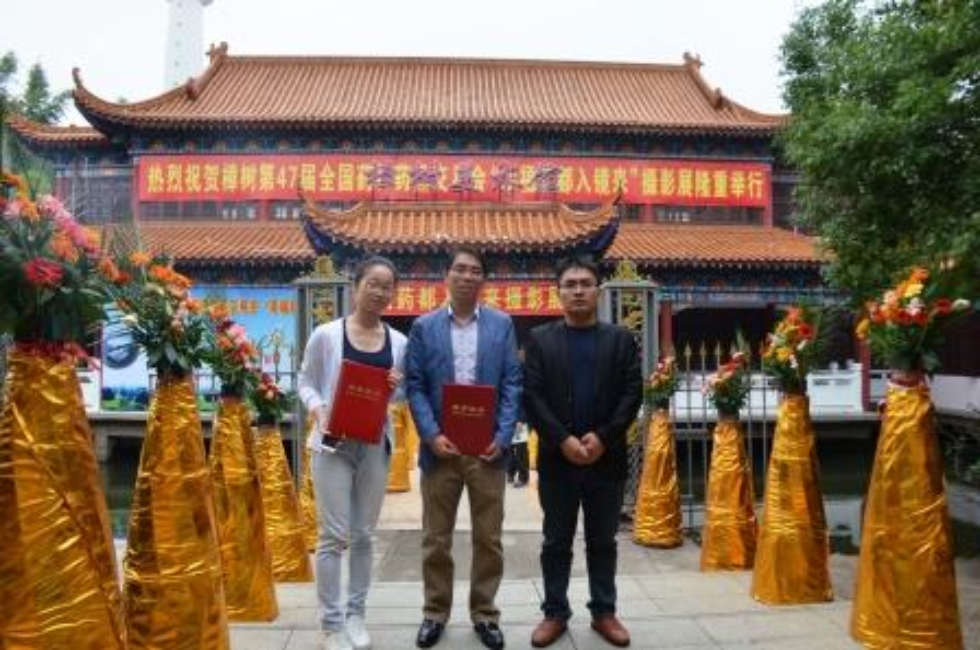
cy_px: 325
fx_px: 734
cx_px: 490
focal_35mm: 27
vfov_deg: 47.8
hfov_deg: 67.5
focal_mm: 18
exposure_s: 1/400
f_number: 10
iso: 800
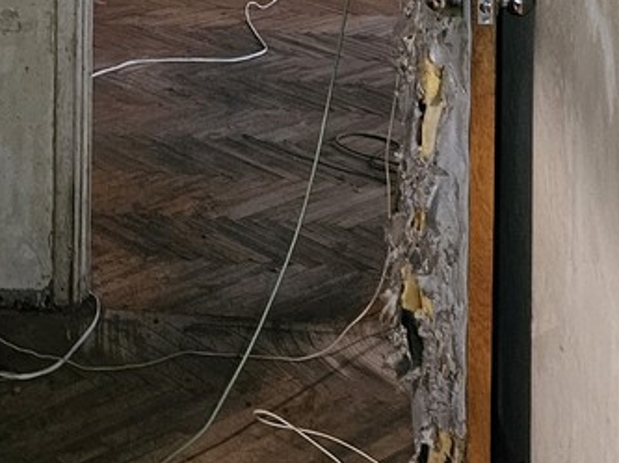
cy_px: -348
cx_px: 126
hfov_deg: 23.3
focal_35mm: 83
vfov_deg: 15.5
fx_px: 1483
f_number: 1.8
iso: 640
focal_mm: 5.4
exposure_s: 1/25
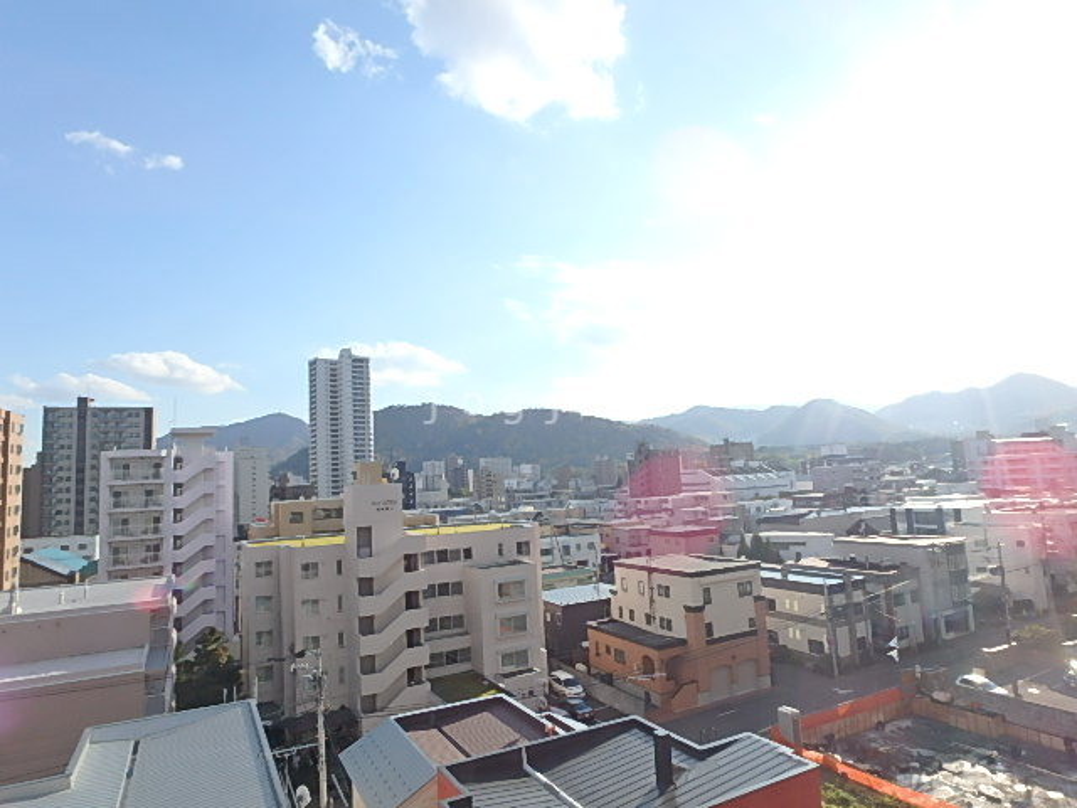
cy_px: 404
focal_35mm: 21
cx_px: 538
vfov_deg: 63.4
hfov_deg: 79.0
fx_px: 653
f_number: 6
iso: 125
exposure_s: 1/400
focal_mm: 3.7
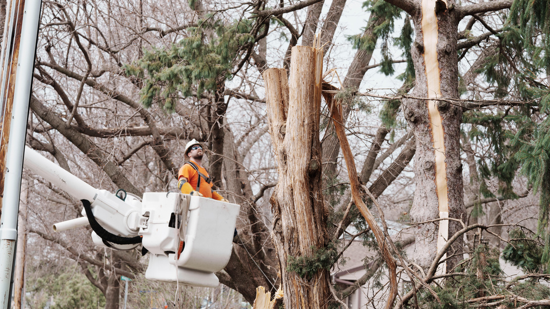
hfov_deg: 17.7
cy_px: 155
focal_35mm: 121
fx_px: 1765
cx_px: 275
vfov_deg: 10.0
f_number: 8
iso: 400
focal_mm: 115
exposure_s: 1/500
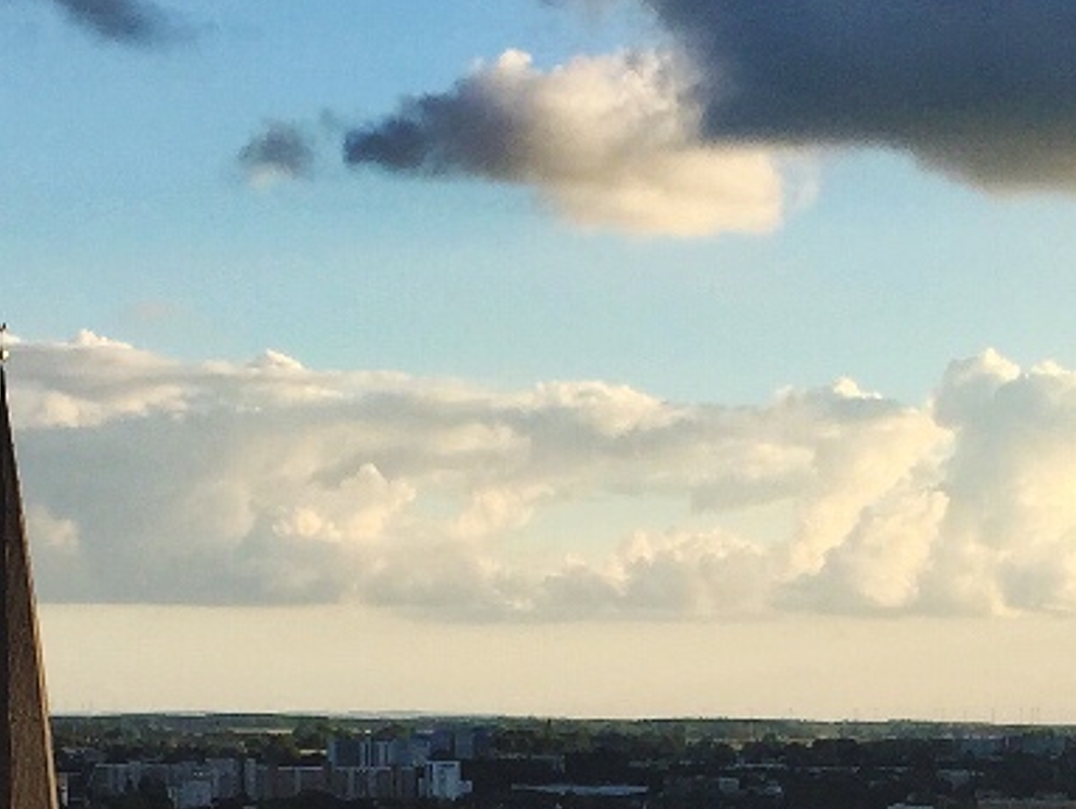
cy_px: 1022
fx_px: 3765
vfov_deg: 12.0
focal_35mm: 121
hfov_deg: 16.2
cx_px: 674
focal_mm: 4.15
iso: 32
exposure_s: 1/1236
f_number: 2.2
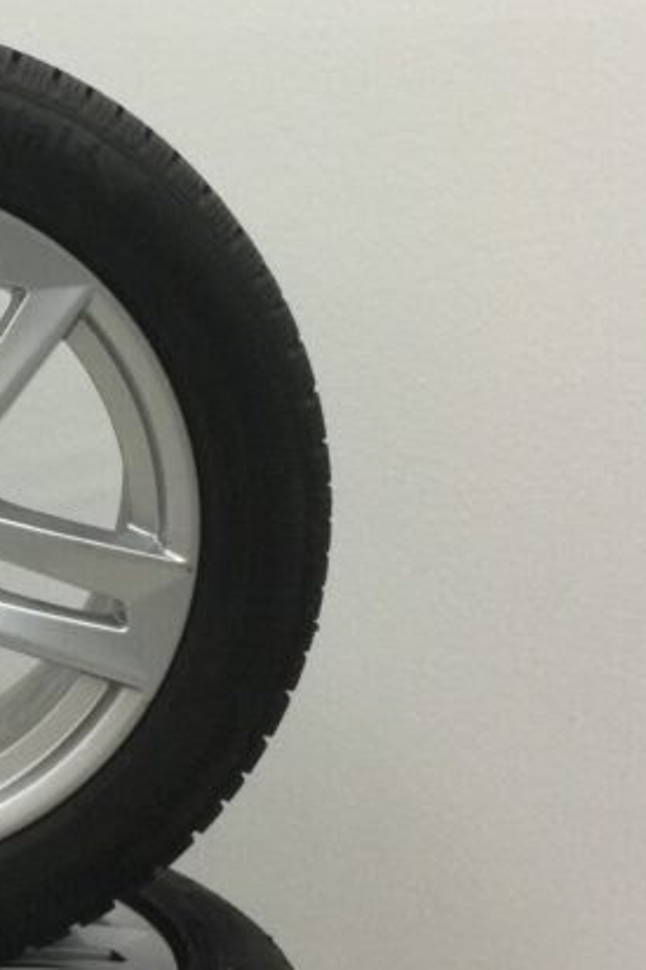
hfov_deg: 16.3
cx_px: -148
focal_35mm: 80
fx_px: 2155
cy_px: 392
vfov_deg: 25.3
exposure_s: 1/33
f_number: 2.4
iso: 125
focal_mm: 3.3
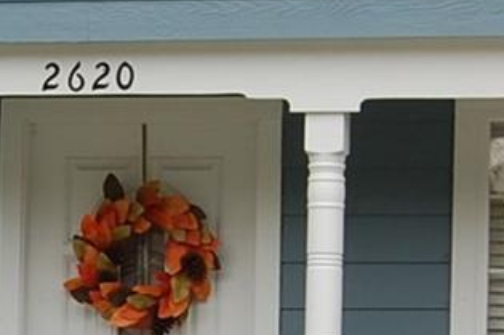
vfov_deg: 6.4
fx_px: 2977
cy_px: 321
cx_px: -77
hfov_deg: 9.6
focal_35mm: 213
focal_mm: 28
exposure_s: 1/125
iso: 200
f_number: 6.3
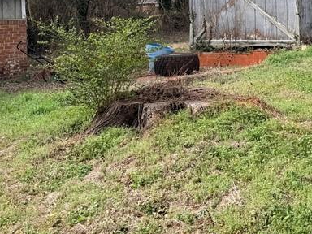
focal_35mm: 64
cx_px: 234
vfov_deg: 21.9
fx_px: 577
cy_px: -11
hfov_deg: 29.8
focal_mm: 6.76
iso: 80
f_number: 1.78
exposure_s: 1/1618
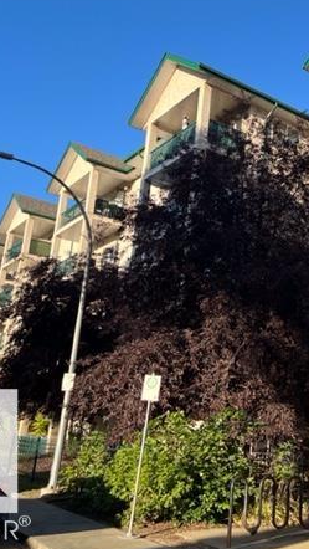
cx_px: 290
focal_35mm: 41
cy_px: 260
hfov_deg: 27.7
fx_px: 597
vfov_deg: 49.4
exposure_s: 1/943
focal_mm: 5.1
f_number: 1.6
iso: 50
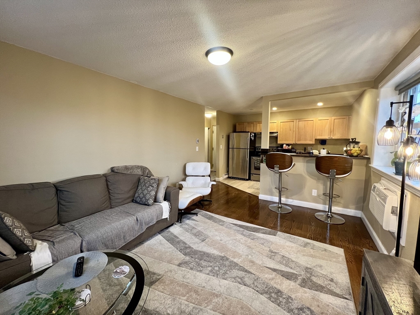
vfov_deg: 89.9
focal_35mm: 13
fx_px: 158
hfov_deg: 106.2
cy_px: 158
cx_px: 210
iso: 320
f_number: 1.8
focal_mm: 1.57
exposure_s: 1/60
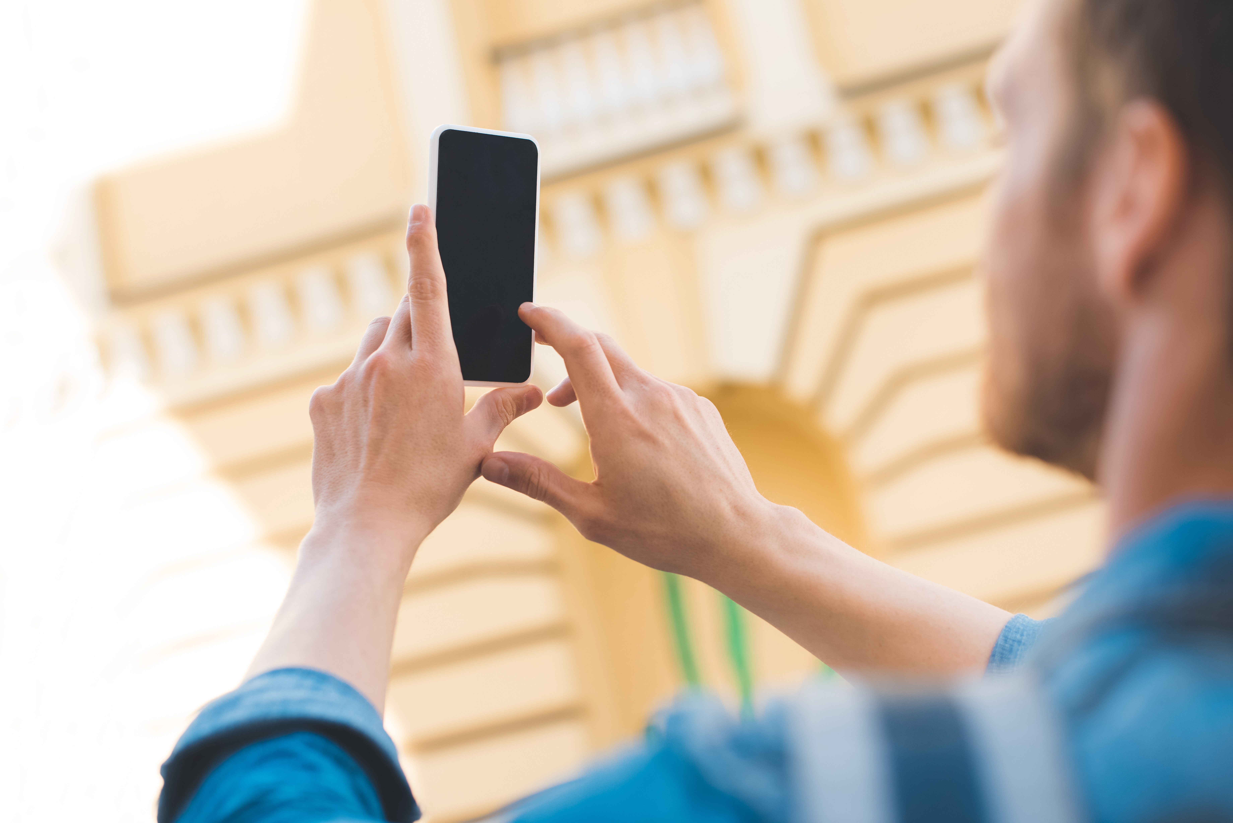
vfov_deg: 27.0
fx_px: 1713
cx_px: 616
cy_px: 412
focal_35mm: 50
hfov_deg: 39.6
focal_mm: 50
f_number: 3.2
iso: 200
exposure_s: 1/640
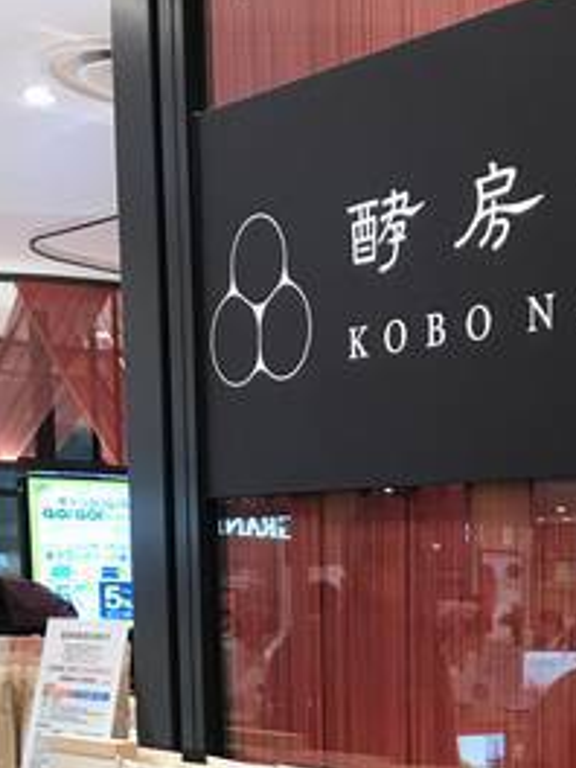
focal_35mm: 68
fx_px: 1509
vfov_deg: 26.1
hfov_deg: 20.2
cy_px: 870
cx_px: 692
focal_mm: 3.99
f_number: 1.8
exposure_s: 1/30
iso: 32
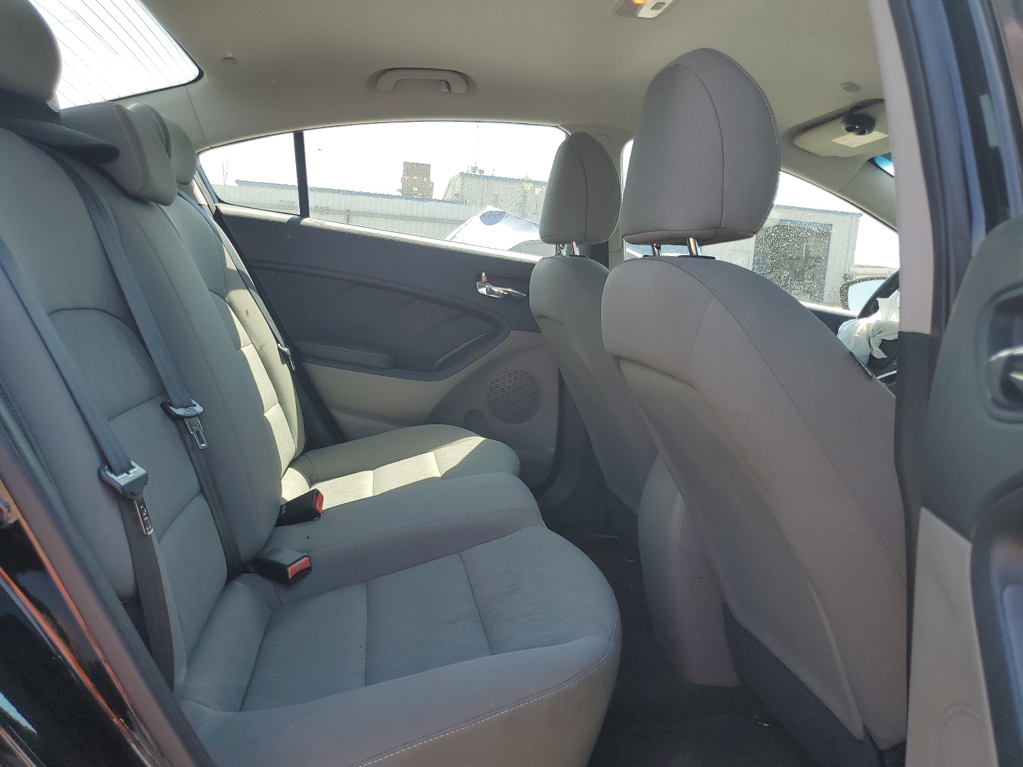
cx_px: 512
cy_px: 384
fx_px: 768
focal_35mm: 26
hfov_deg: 67.3
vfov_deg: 53.1
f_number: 1.5
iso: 50
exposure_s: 1/667
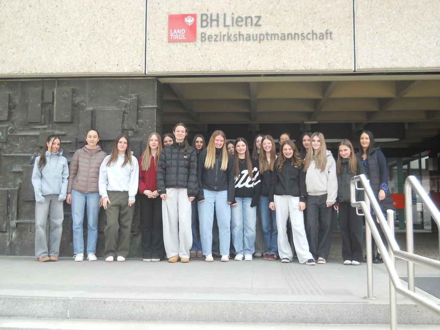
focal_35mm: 41
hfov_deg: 45.8
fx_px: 521
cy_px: 165
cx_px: 220
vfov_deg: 35.1
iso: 80
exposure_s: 1/125
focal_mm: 6.72
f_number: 3.1
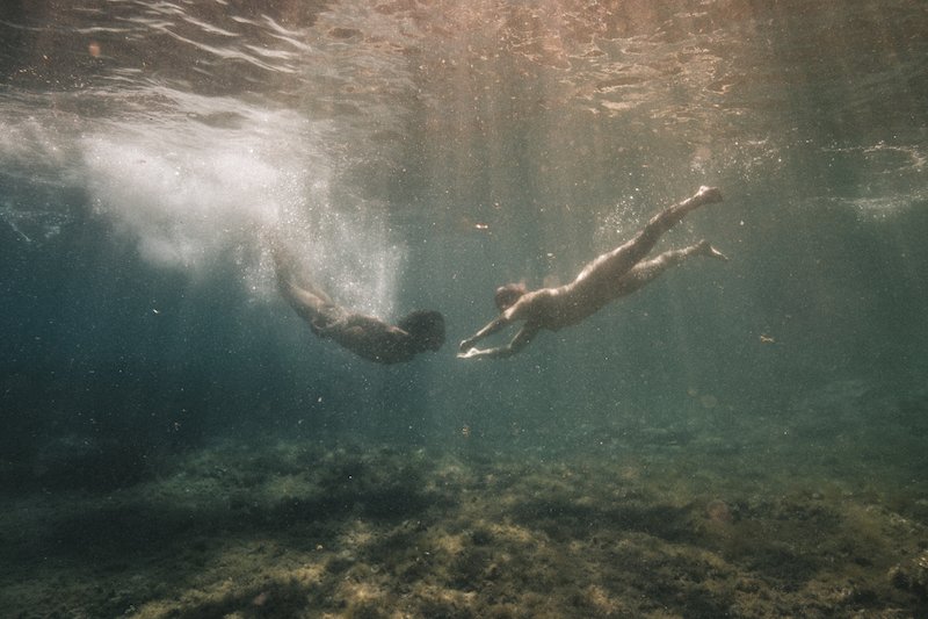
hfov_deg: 81.2
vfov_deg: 59.5
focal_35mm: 21
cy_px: 310
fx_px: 541
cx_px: 464
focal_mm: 14
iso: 500
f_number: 8
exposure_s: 1/1000
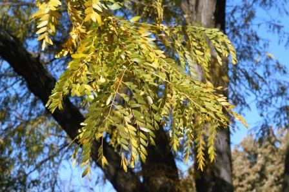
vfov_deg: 11.7
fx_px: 939
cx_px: 144
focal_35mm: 117
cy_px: 96
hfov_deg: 17.5
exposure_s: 1/800
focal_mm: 78
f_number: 14
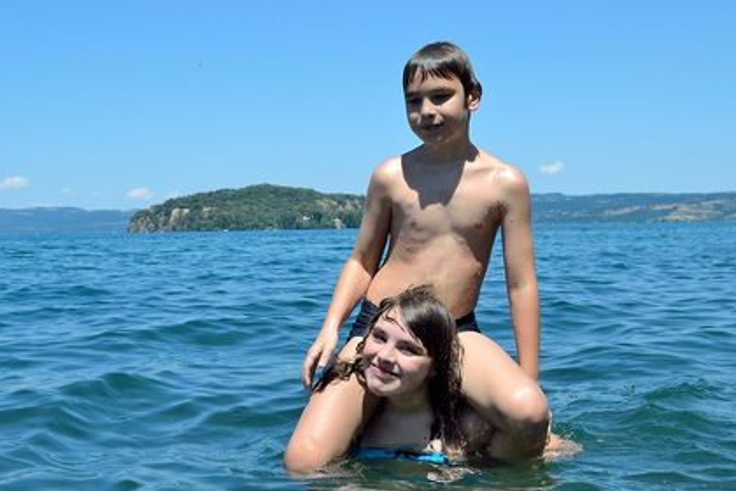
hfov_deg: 33.3
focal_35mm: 60
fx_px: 1227
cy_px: 282
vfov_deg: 22.6
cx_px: 307
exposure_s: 1/250
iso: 100
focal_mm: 28
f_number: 8
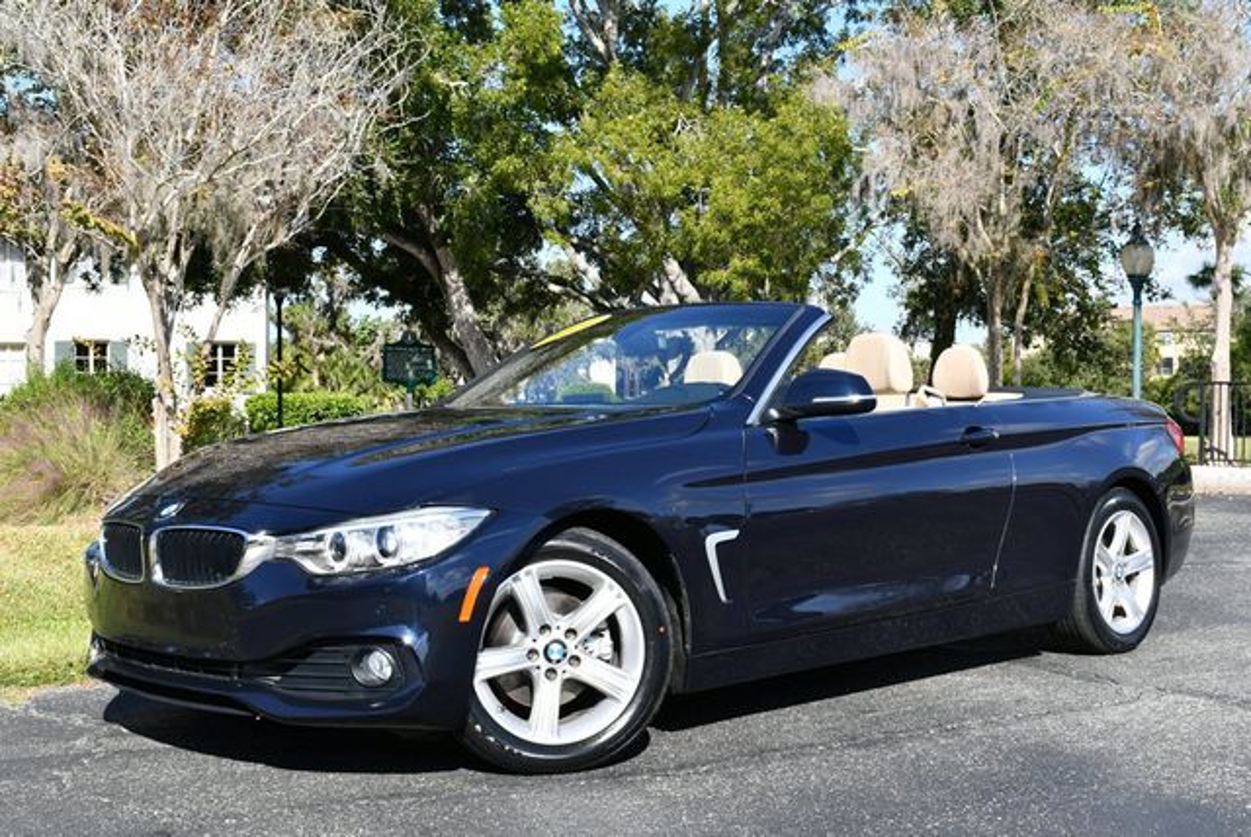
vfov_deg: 28.1
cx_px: 626
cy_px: 418
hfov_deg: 41.1
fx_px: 1669
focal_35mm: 48
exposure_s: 1/250
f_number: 8
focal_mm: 24
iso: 140
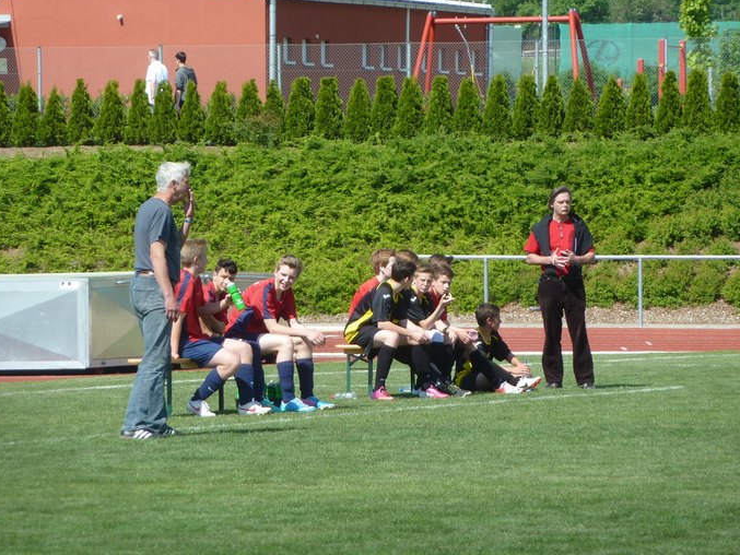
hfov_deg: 6.4
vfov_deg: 4.8
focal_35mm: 310
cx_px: 371
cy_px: 274
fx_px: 6628
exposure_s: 1/250
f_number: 4.9
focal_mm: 49.2
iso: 80
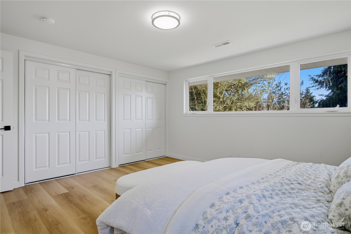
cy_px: 117
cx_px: 176
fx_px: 185
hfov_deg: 86.9
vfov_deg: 64.5
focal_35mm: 19
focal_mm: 19
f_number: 9
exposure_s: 1/80
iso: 400
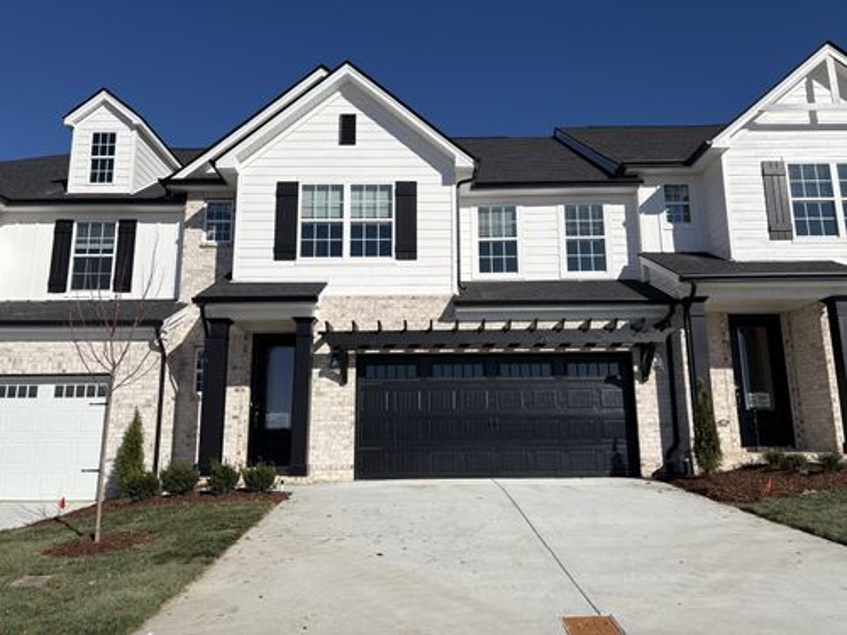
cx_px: 424
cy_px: 318
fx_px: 636
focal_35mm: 26
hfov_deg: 67.3
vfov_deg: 53.1
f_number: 1.6
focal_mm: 5.96
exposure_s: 1/8850
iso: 50
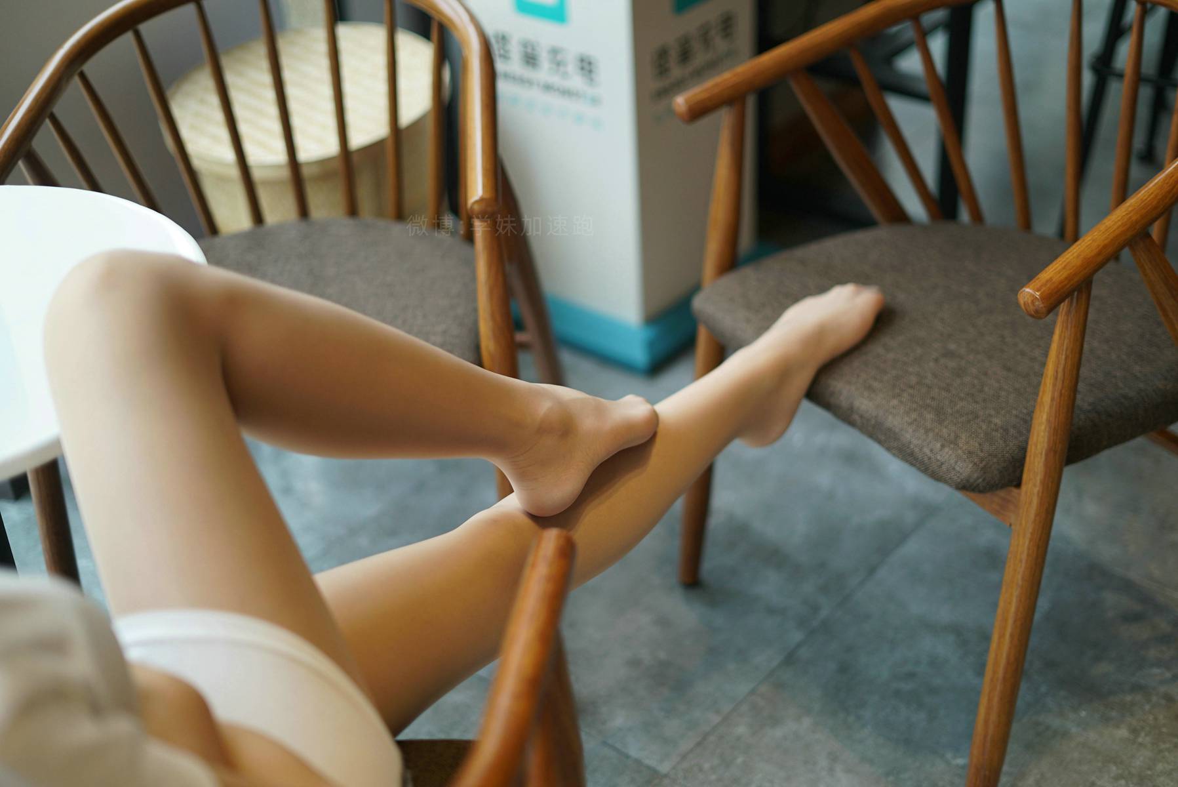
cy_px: 394
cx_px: 589
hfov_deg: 39.6
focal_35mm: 50
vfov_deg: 27.0
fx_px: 1637
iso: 200
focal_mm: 50
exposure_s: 1/640
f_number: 1.8
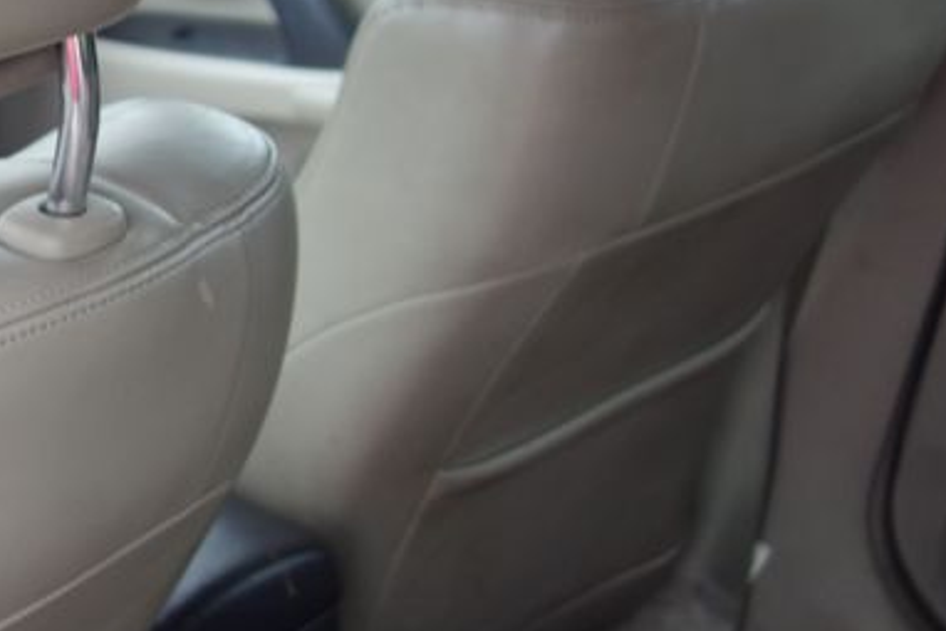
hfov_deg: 25.6
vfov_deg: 18.1
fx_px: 1971
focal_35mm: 75
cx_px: -12
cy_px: 157
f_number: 1.8
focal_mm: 10.4
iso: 125
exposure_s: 1/50
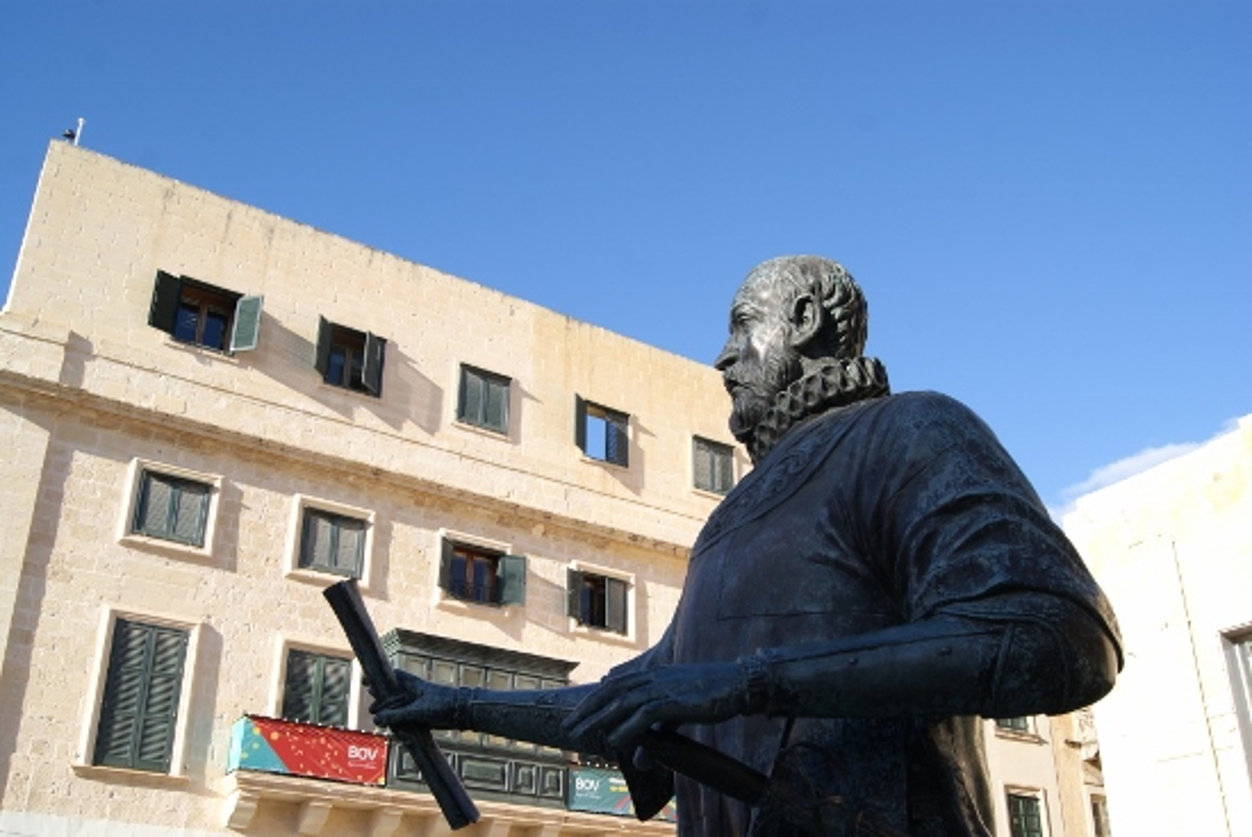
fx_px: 1149
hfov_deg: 57.2
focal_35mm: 33
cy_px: 418
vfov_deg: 40.1
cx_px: 626
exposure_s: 1/80
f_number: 9
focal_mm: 22
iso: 100
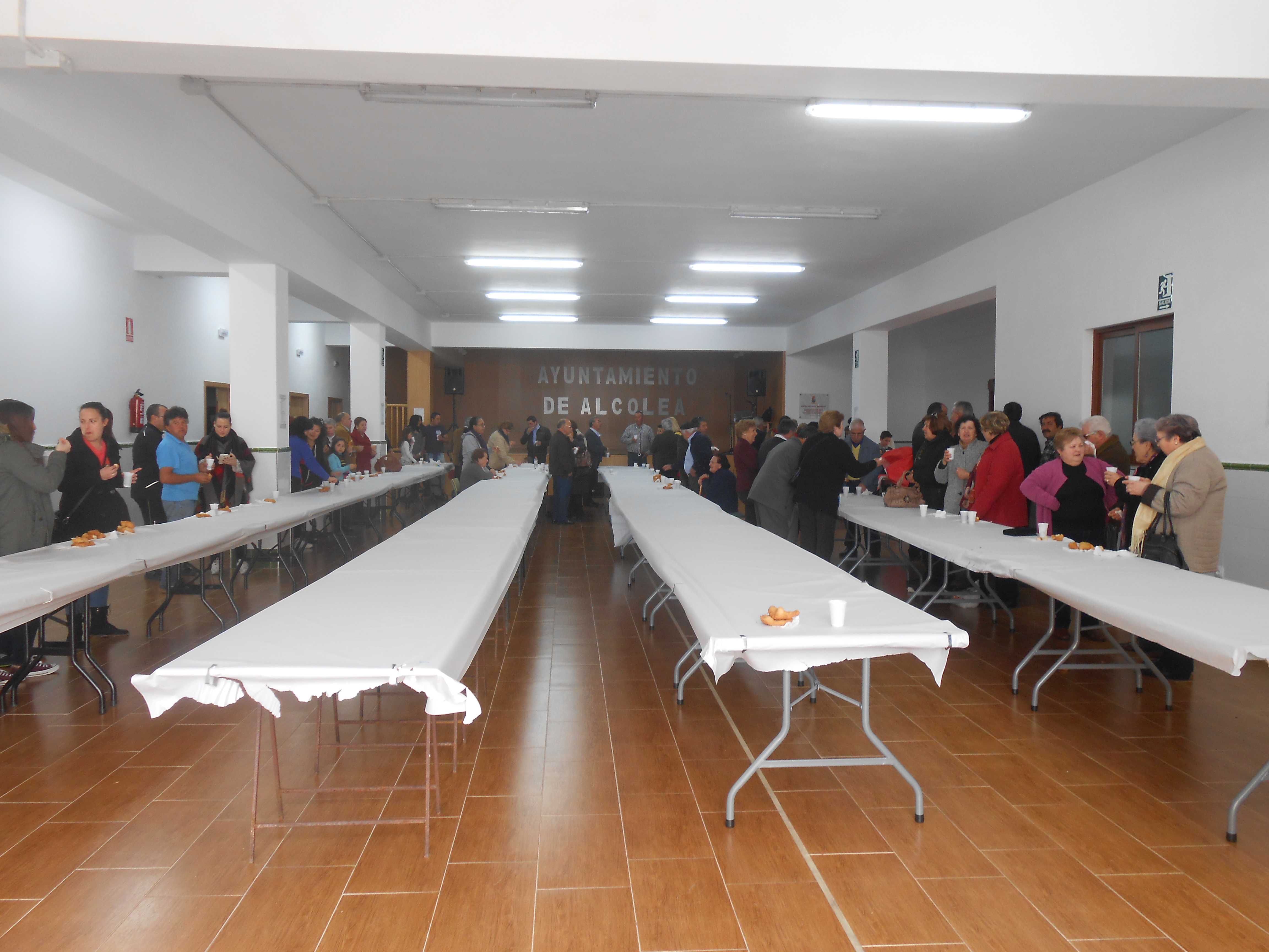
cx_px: 634
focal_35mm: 26
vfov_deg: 53.1
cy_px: 476
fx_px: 953
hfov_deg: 67.3
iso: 125
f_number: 3.5
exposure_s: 1/30
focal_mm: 4.6
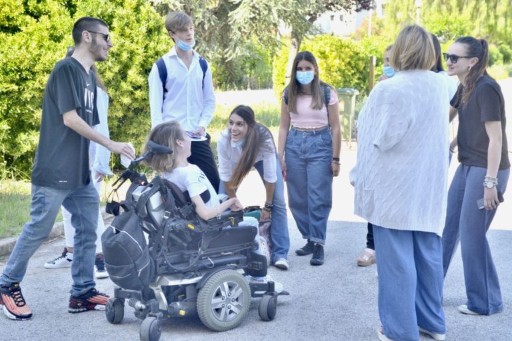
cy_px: 170
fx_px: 882
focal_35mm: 62
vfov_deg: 21.9
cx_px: 256
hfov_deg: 32.4
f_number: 7.1
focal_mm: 62
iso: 800
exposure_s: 1/640
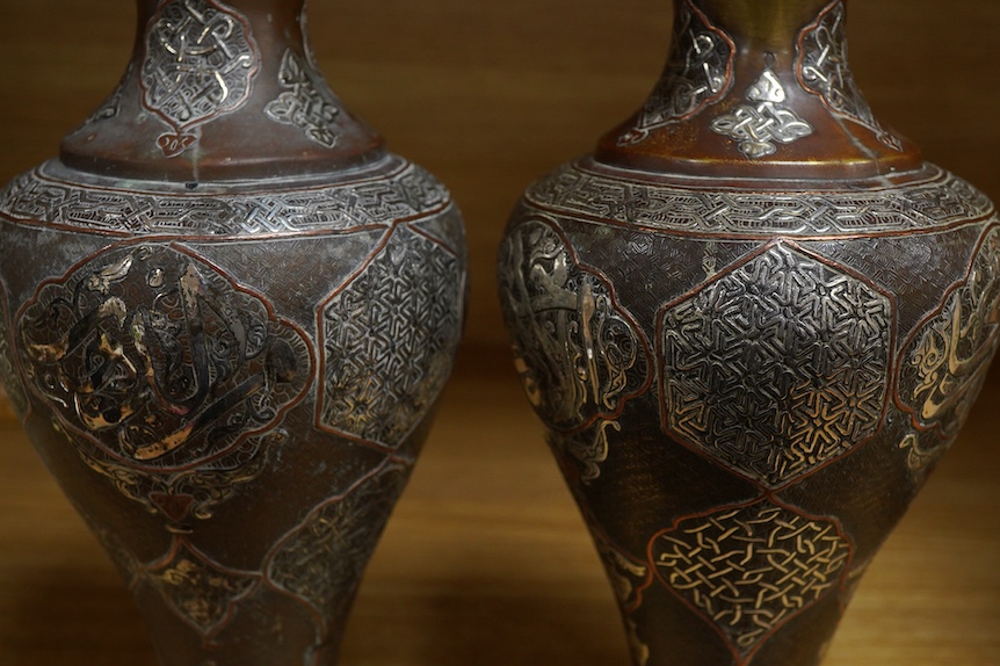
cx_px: 498
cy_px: 347
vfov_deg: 28.6
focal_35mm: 47
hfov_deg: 41.9
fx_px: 1305
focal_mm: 30
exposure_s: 1/125
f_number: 10
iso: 1250
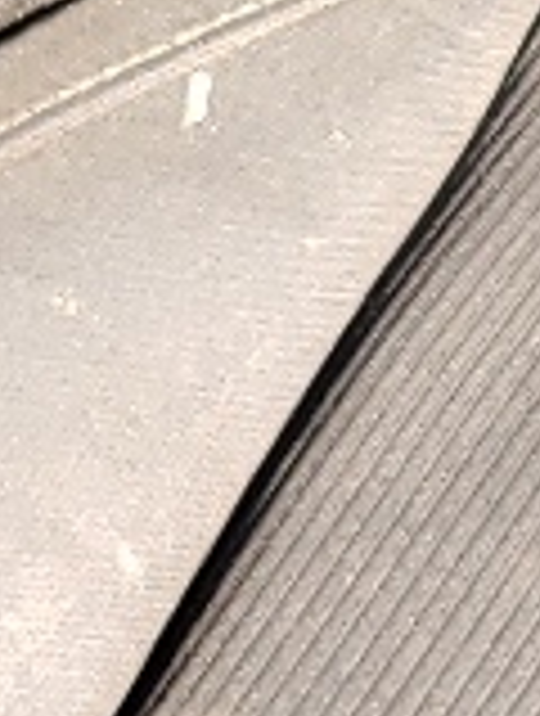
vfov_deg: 7.4
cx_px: 630
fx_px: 5407
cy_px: -567
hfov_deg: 5.7
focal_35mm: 261
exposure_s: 1/370
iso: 50
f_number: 1.5
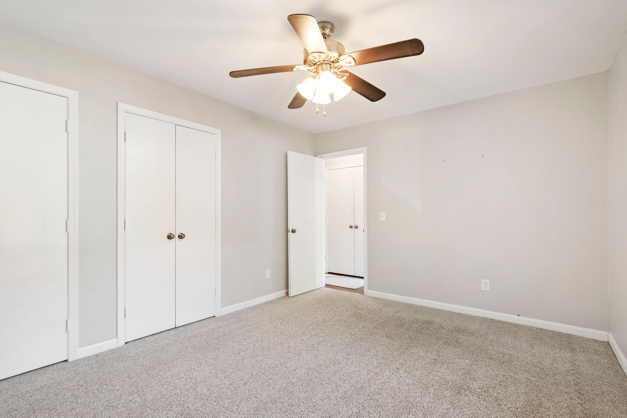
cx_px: 314
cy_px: 209
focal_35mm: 16
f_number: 8
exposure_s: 1/1.67
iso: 100
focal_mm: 10.5
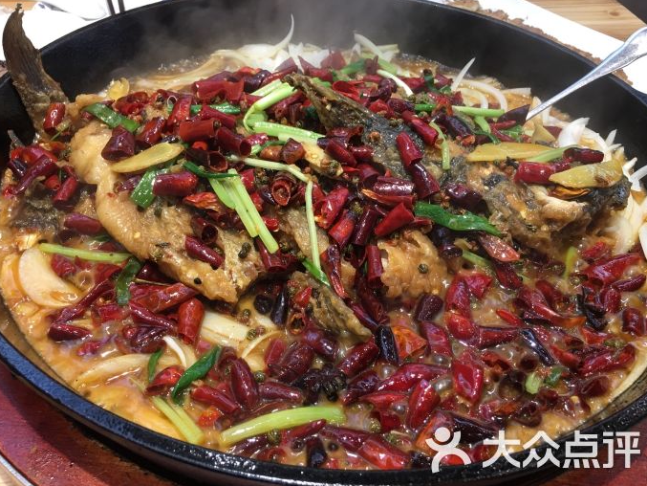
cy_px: 248
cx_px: 331
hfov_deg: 59.9
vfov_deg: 46.8
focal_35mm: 30
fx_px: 561
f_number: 2.2
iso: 40
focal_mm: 4.15
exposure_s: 1/17
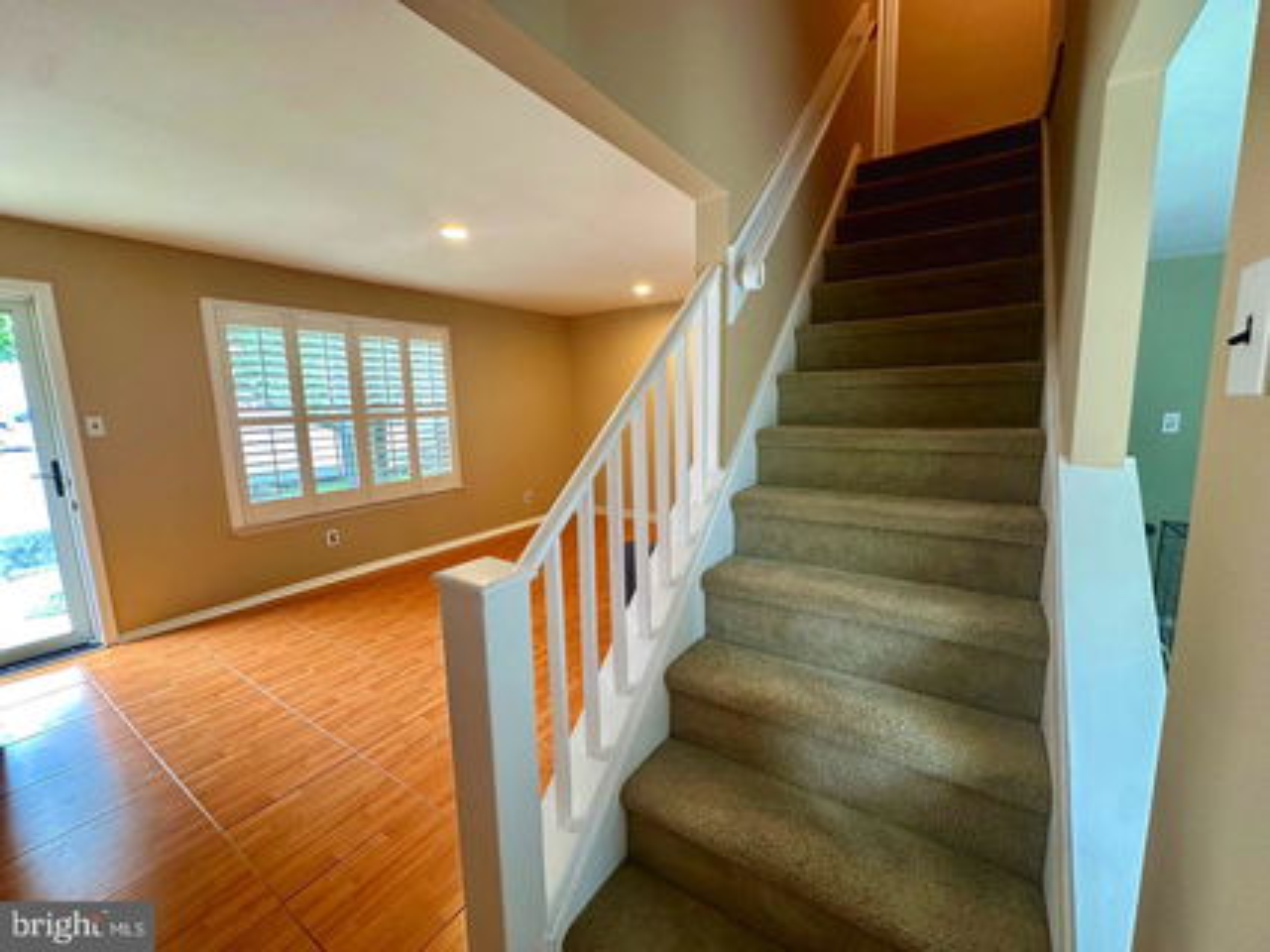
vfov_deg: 85.6
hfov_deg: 102.1
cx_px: 635
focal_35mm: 14
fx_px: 513
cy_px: 476
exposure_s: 1/60
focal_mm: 2.22
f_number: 2.2
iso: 200
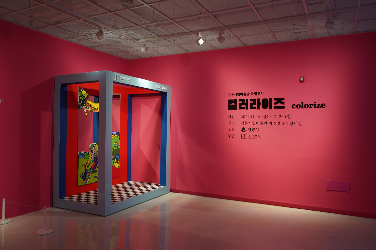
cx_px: 188
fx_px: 292
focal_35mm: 28
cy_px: 125
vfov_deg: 46.4
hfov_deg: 65.5
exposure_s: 1/10
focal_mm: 28
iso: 100
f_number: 4.5
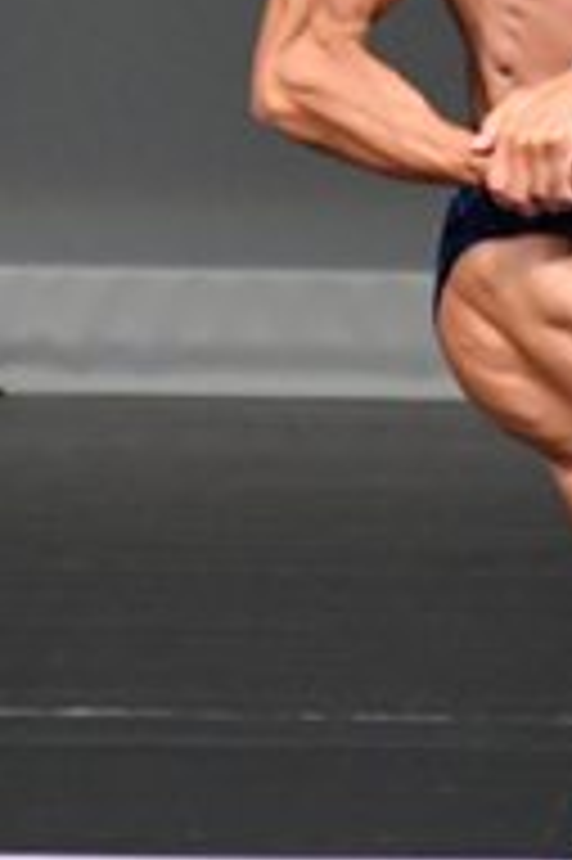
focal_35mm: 1399
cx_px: 547
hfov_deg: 1.0
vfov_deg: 1.5
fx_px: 33401
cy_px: 297
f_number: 5.6
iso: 5000
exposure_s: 1/400
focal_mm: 230
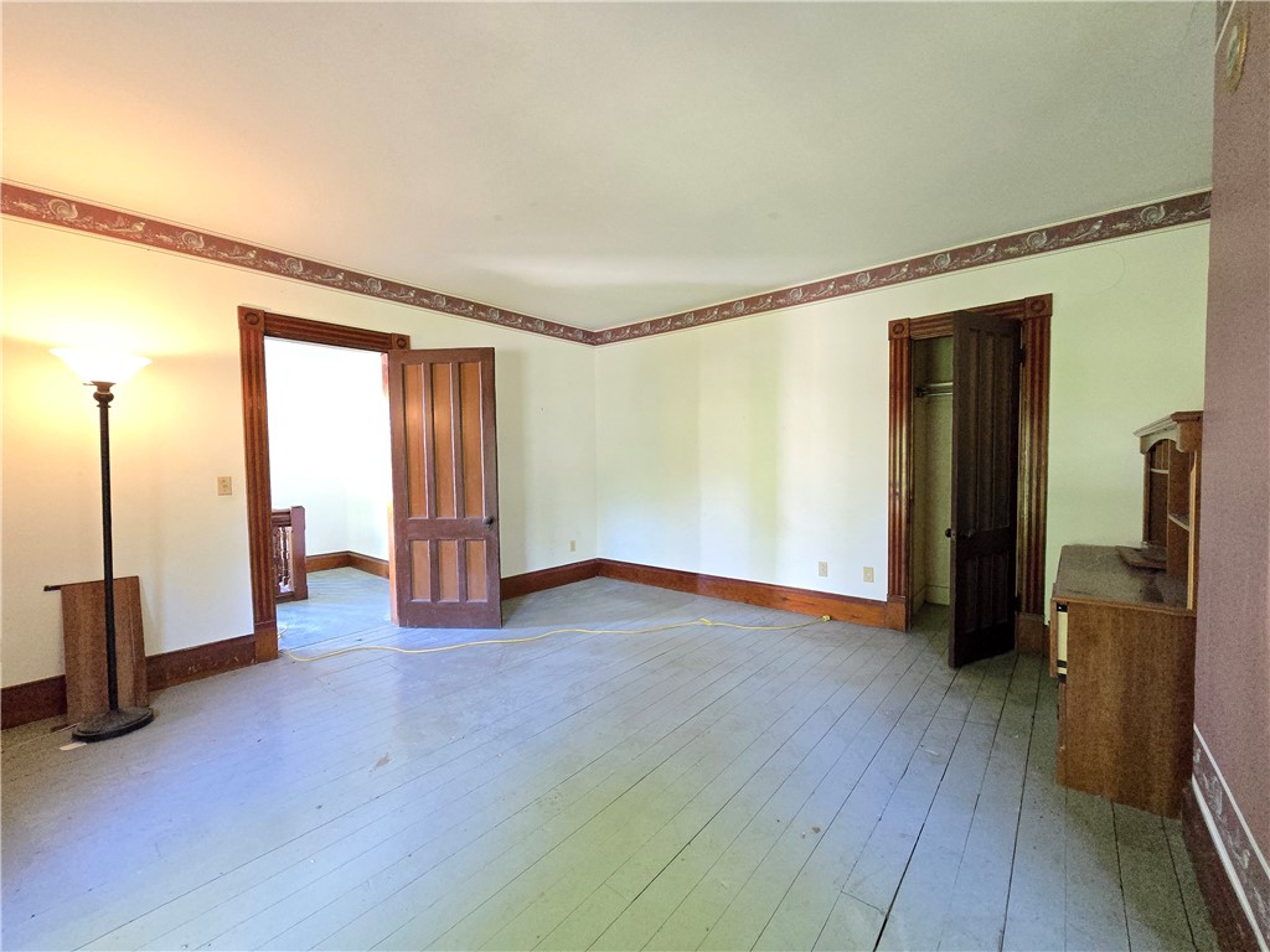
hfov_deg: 106.2
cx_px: 635
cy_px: 476
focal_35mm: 13
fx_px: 477
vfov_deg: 89.9
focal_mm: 2.2
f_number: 2.2
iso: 1600
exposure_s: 1/60
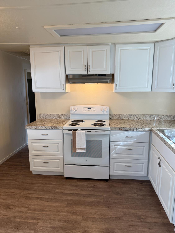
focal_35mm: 24
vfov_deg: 71.6
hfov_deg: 56.8
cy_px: 116
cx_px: 88
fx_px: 162
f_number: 1.78
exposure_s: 1/120
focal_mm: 6.76
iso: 100
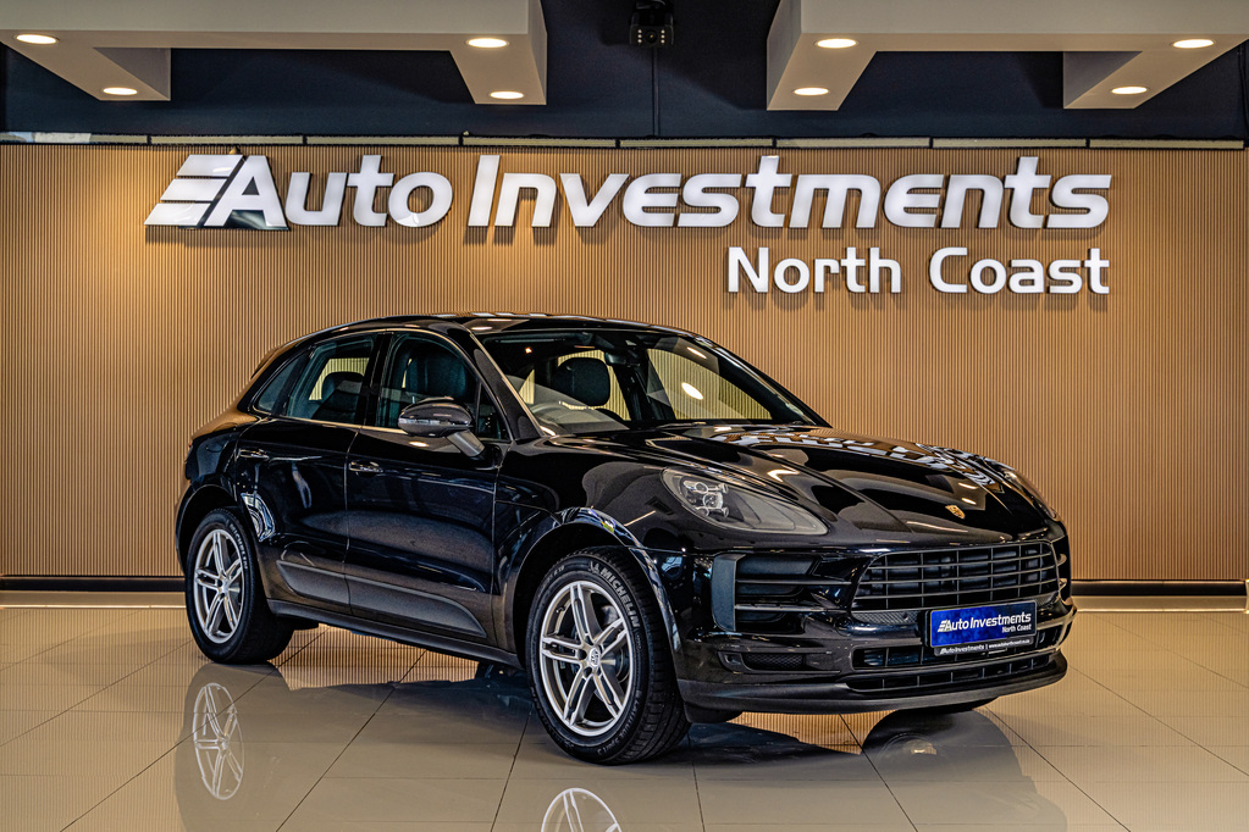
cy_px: 416
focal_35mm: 50
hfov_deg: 39.6
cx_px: 624
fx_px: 1735
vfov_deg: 27.0
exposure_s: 1/200
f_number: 5.6
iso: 500
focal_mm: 50
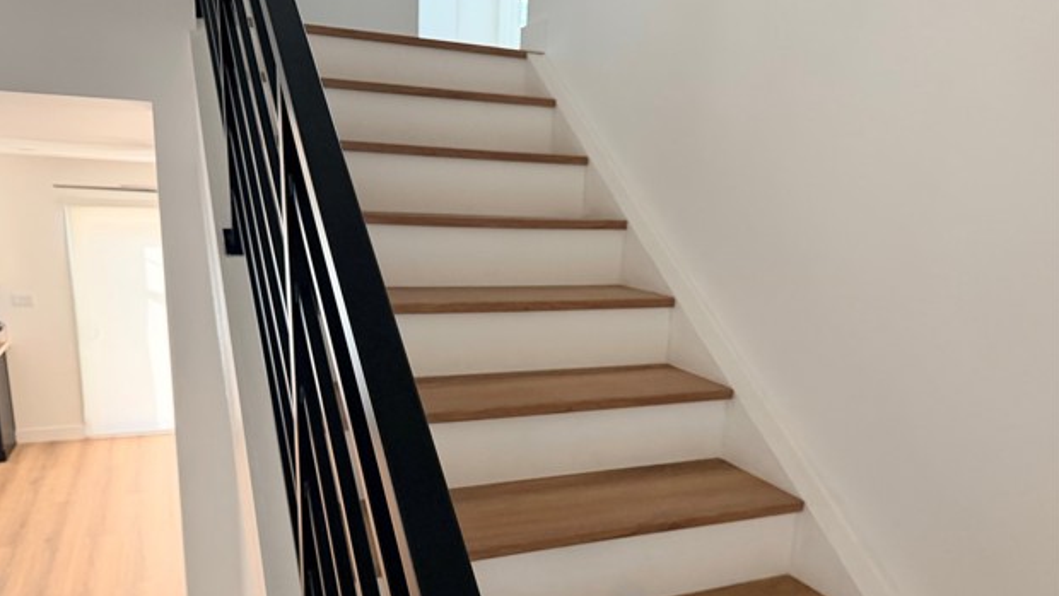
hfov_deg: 69.8
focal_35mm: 27
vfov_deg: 42.4
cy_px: 394
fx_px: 758
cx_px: 518
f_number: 1.78
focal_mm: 6.76
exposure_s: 1/60
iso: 640
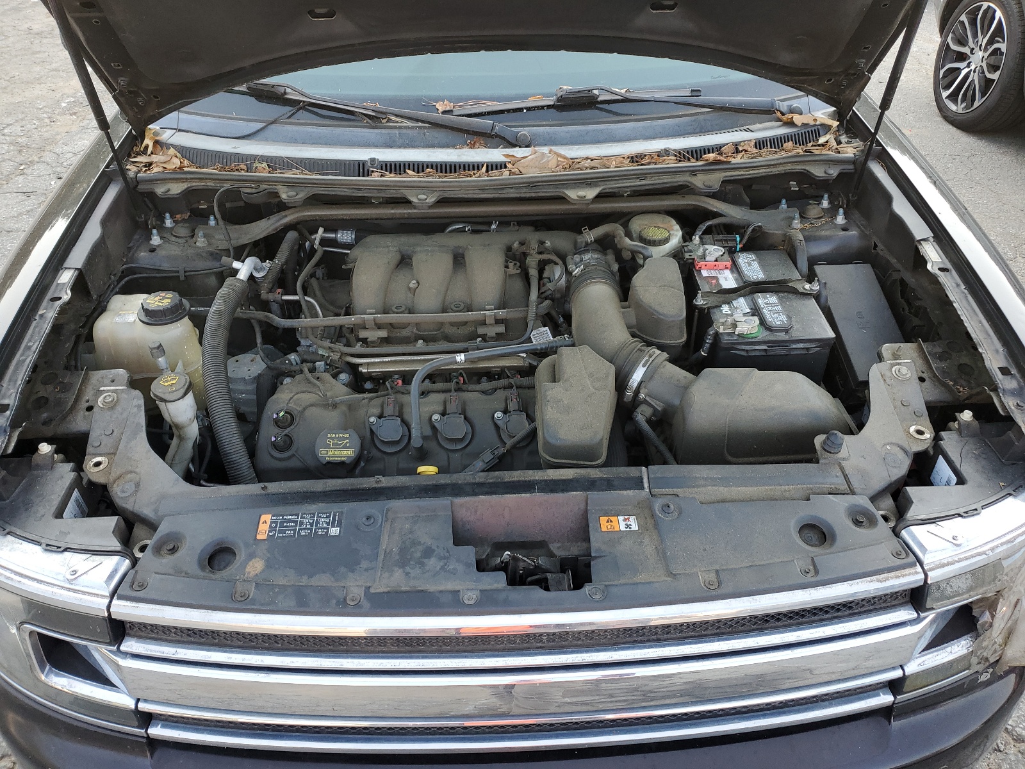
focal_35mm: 26
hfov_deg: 67.3
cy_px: 384
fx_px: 770
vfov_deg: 53.1
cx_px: 512
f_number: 1.5
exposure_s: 1/204
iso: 50
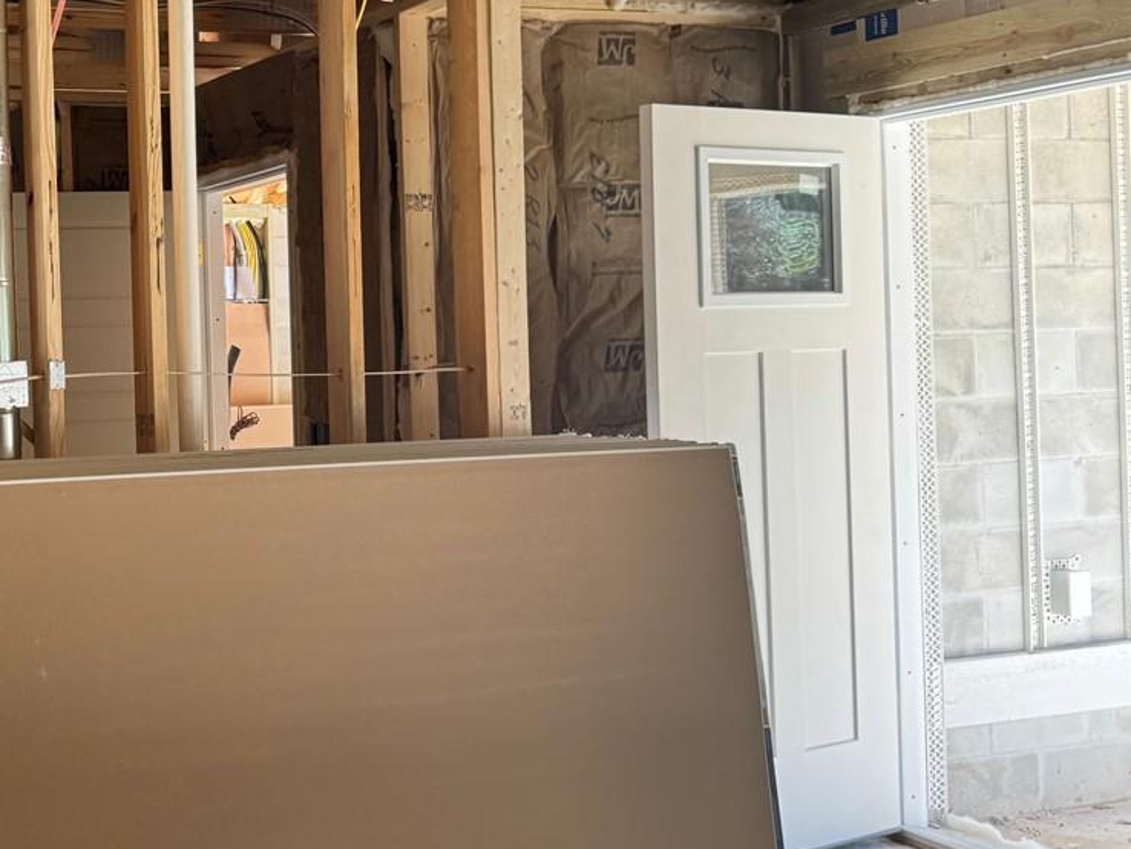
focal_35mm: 52
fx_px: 1700
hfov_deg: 34.8
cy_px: 377
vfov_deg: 28.0
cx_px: 121
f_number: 1.78
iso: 80
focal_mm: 6.76
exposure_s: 1/147
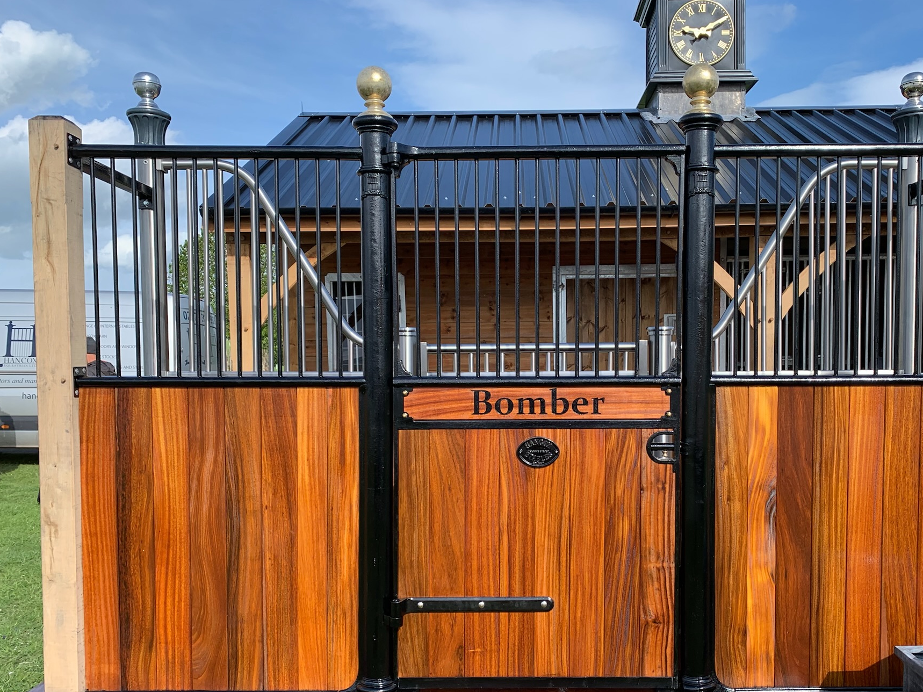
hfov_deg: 58.0
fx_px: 826
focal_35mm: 31
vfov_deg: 45.2
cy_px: 409
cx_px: 539
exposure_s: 1/1001
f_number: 1.8
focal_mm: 4.25
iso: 25
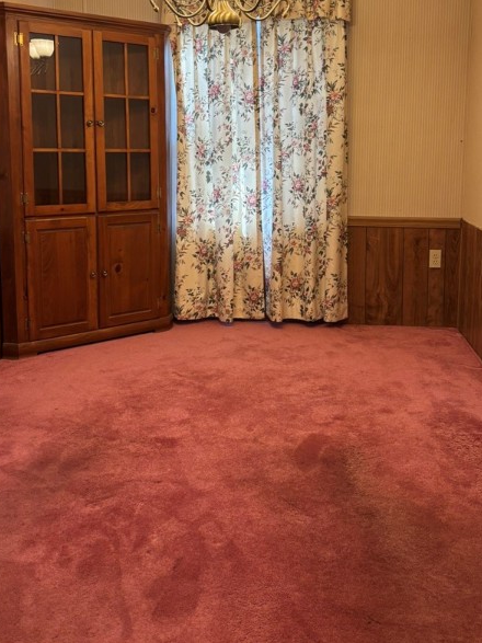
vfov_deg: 53.1
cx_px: 248
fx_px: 631
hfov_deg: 41.8
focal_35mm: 34
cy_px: 226
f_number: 1.6
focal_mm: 5.96
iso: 100
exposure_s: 1/60
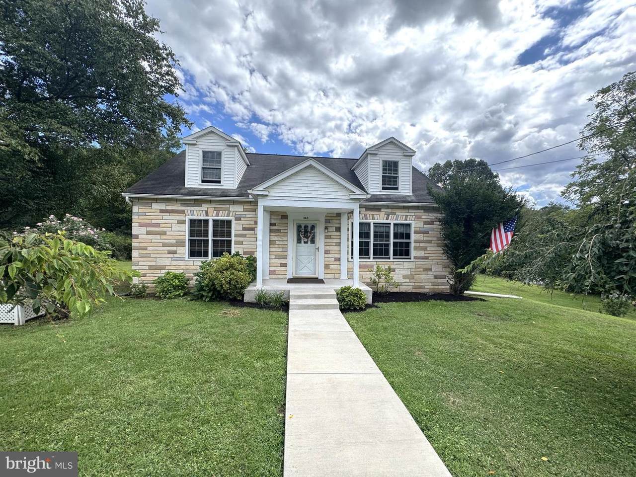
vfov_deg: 85.7
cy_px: 238
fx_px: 257
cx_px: 318
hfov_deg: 102.1
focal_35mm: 14
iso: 40
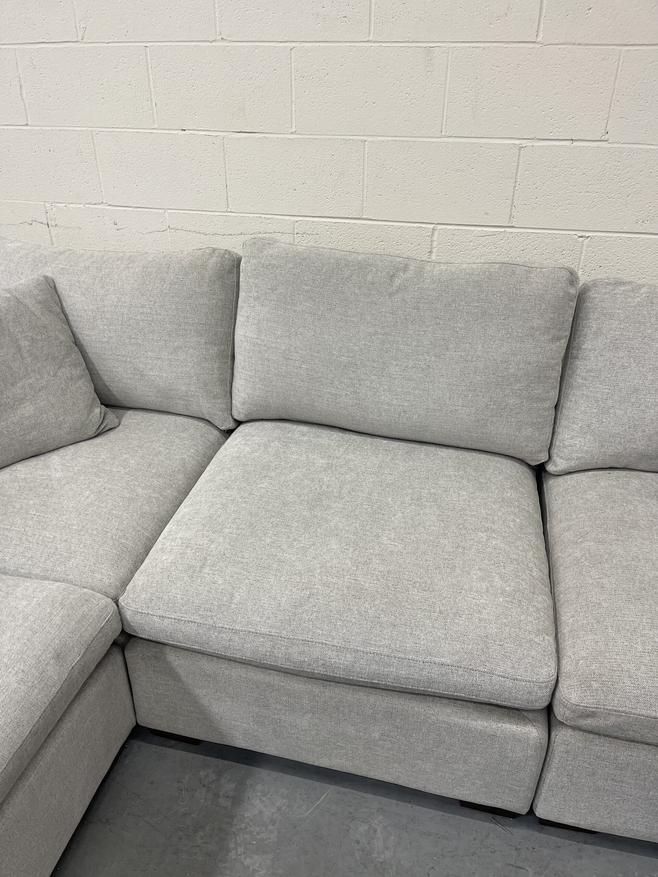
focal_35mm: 25
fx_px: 634
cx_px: 329
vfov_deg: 69.4
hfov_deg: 54.9
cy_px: 438
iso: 64
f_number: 1.6
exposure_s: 1/60
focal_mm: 5.1
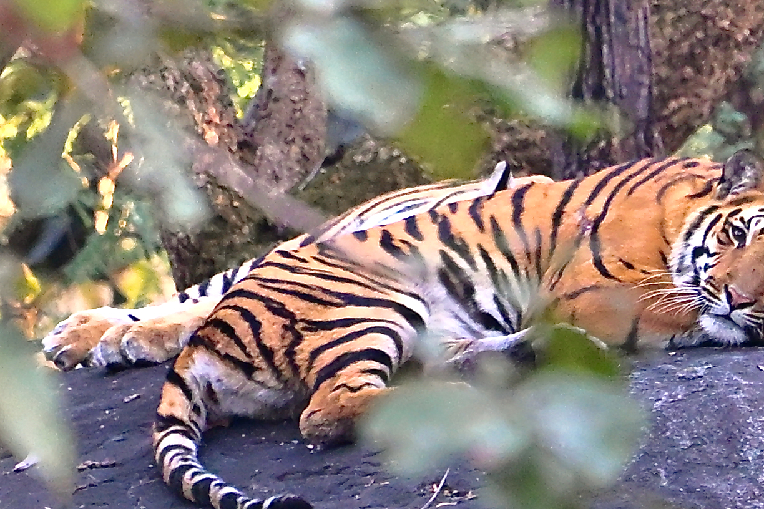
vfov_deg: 2.0
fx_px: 14345
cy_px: 299
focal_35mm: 676
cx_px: 545
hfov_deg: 3.1
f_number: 6.3
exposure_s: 1/160
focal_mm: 400
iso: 3200
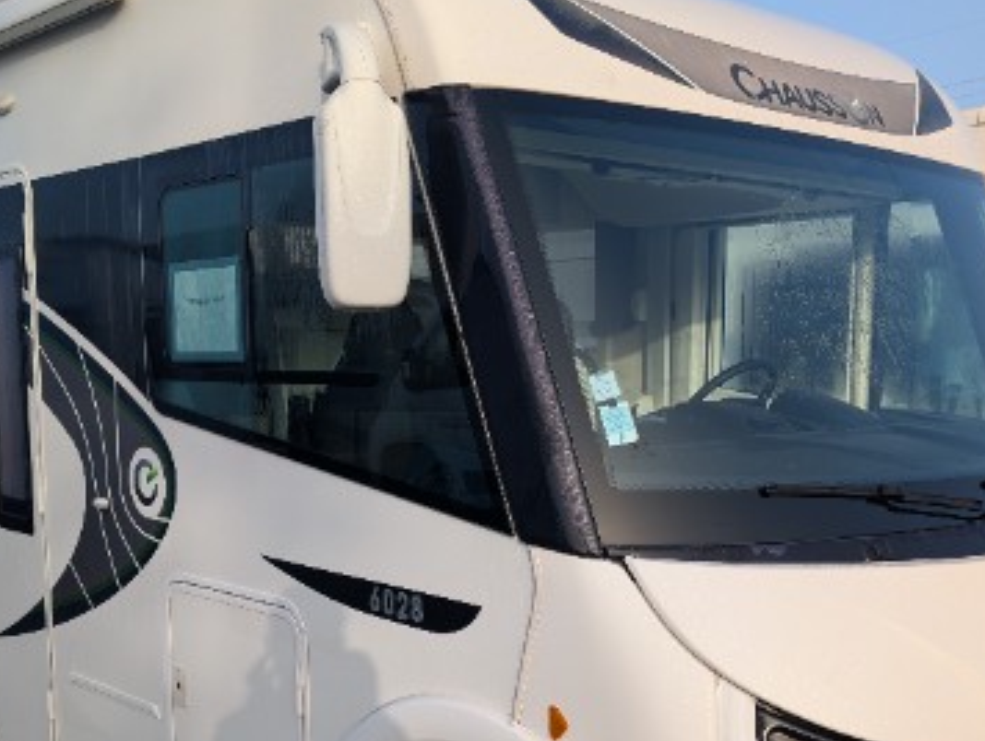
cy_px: 520
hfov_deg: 43.8
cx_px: 465
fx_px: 1225
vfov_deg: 33.2
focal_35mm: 43
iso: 23
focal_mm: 6.9
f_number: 1.68
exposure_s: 1/617
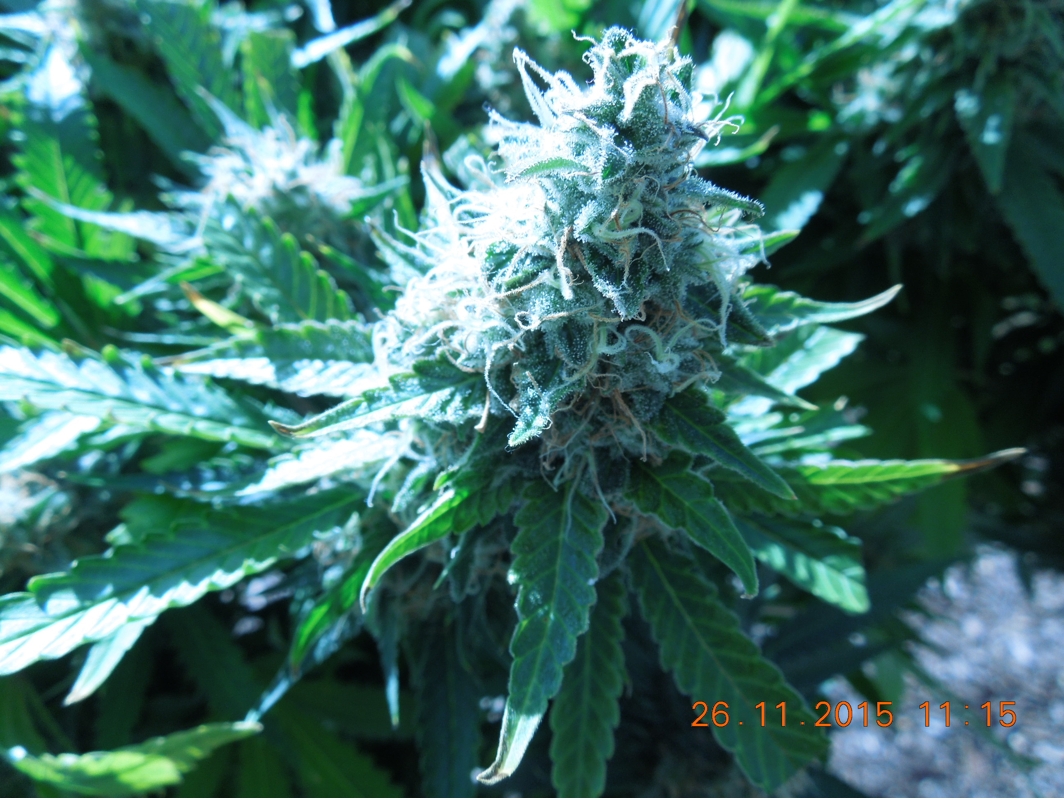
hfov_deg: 69.4
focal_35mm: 25
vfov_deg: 54.9
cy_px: 399
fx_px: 768
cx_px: 532
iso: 100
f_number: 3.3
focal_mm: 4.5
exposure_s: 1/320
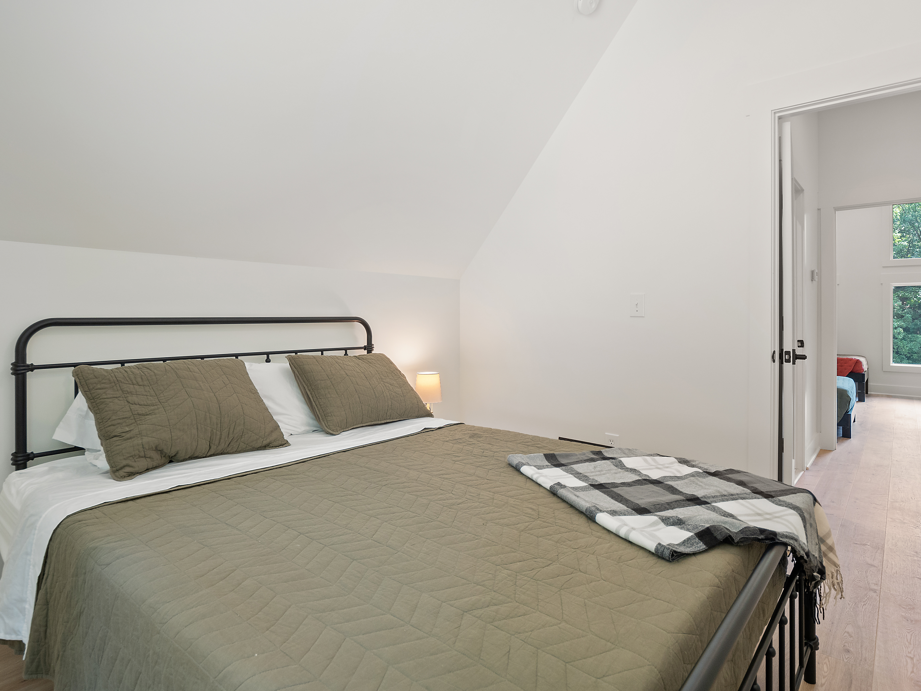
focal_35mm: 18
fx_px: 479
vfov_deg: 71.5
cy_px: 317
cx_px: 470
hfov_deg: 87.7
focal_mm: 8
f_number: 5.6
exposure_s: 1/10
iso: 200
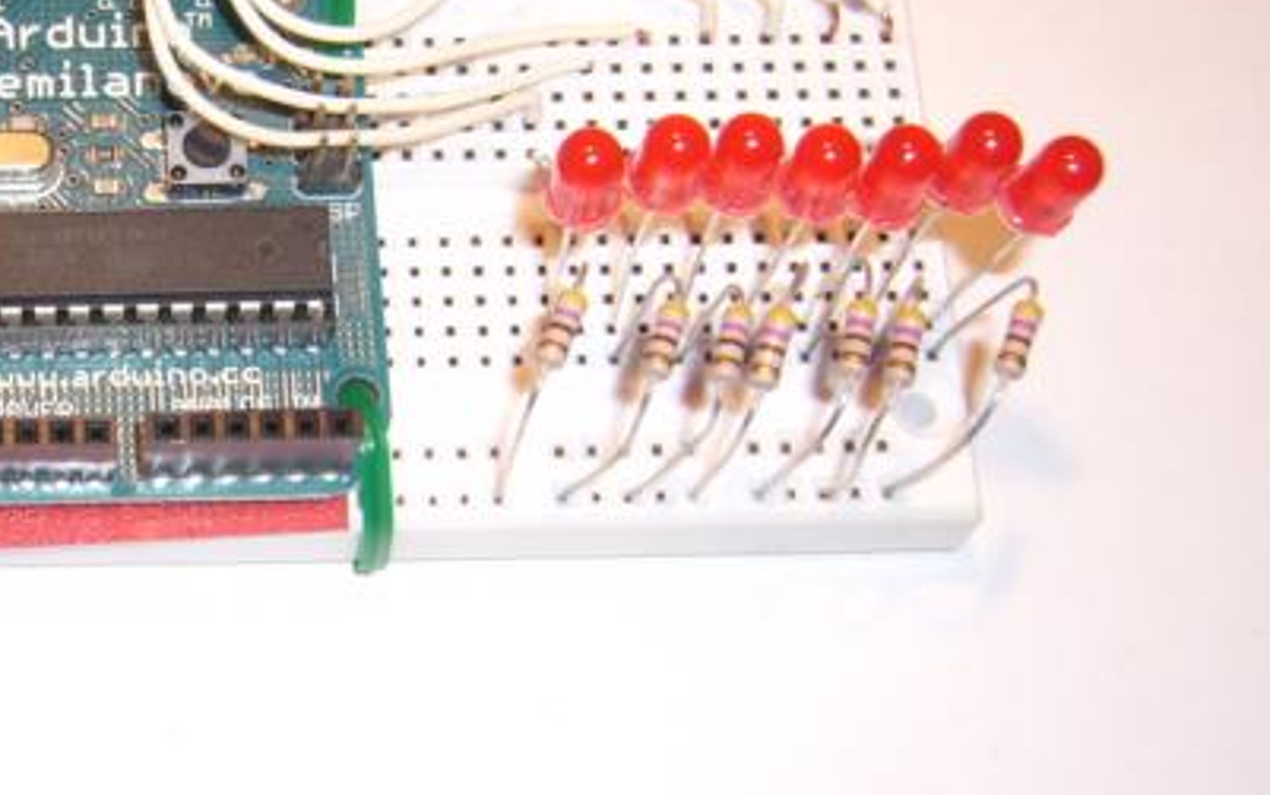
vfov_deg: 17.6
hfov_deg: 26.4
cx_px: 10
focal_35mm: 74
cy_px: 253
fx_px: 2562
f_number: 2.8
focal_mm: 5.8
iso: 100
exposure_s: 1/40
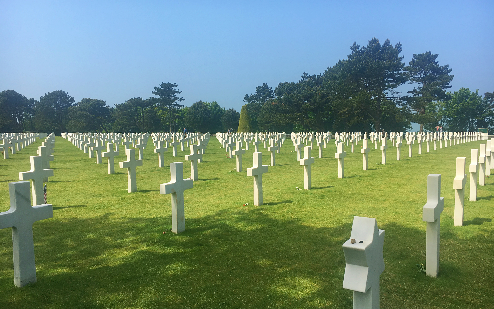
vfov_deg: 40.6
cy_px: 157
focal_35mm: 31
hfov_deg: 61.2
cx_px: 246
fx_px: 417
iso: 25
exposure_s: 1/1304
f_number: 2.2
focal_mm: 4.15
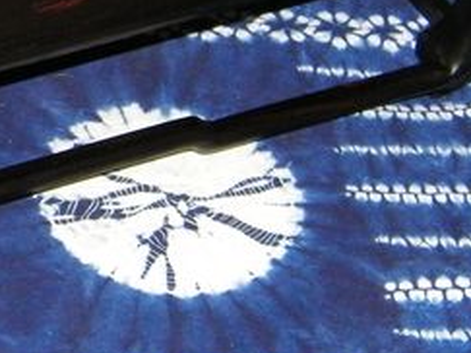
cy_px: -33
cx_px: -221
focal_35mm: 188
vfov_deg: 7.8
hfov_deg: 10.2
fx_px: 2557
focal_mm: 10.1
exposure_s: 1/40
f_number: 4.1
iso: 200
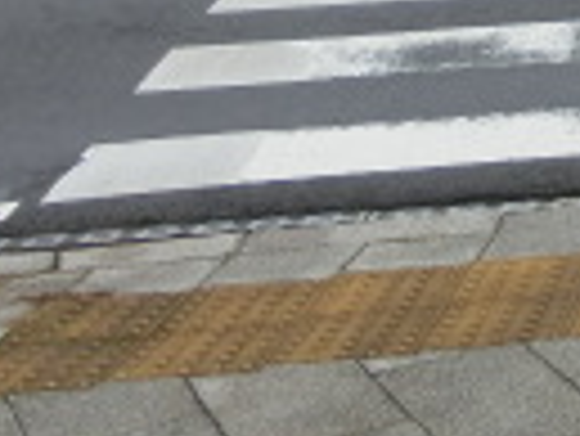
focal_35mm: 124
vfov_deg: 10.9
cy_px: -445
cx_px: 1371
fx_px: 2080
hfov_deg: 12.6
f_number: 3.5
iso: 80
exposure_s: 1/250
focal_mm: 4.5
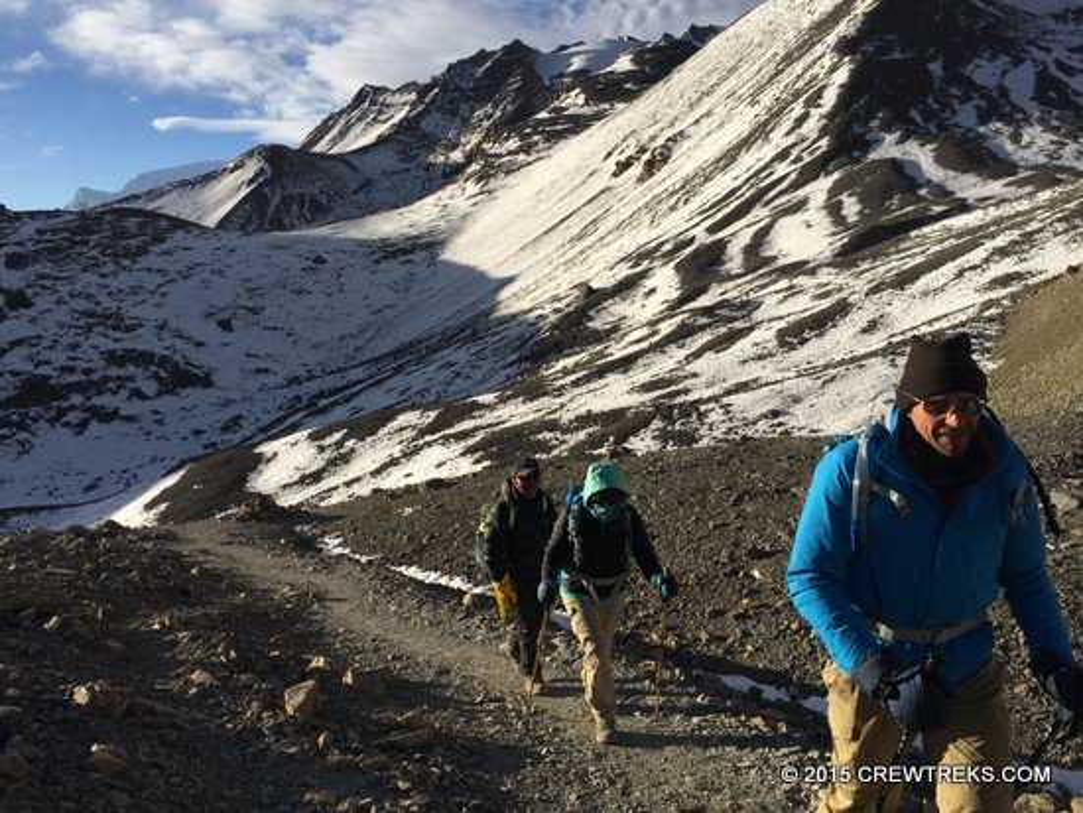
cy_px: 406
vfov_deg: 48.3
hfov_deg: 61.6
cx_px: 542
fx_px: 908
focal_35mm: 29
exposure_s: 1/2564
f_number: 2.2
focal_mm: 4.15
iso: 32
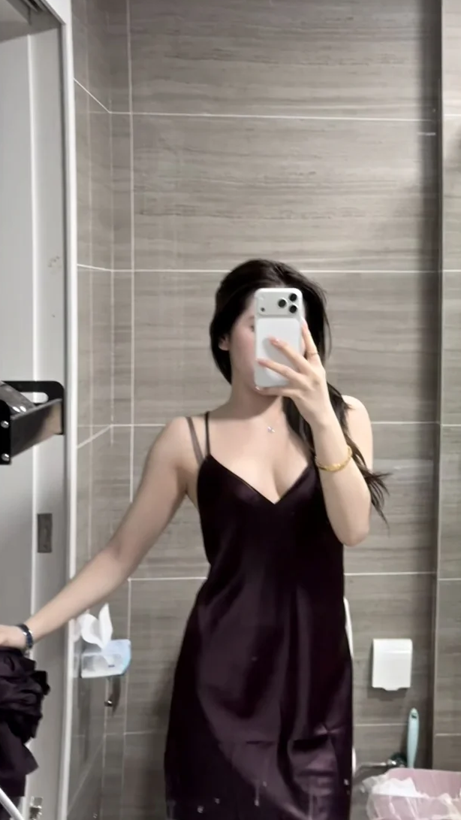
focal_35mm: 69
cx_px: 311
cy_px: 378
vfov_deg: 30.6
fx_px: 1499
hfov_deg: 17.4
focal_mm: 6.76
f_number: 1.78
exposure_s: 1/33
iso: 320
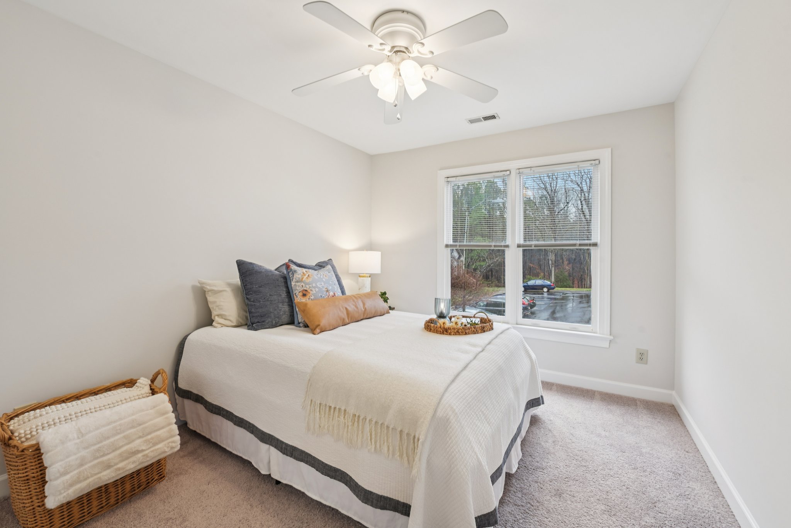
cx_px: 396
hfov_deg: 104.3
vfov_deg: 81.2
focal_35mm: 14
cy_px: 264
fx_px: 308
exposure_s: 1/8
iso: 200
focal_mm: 14
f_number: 9
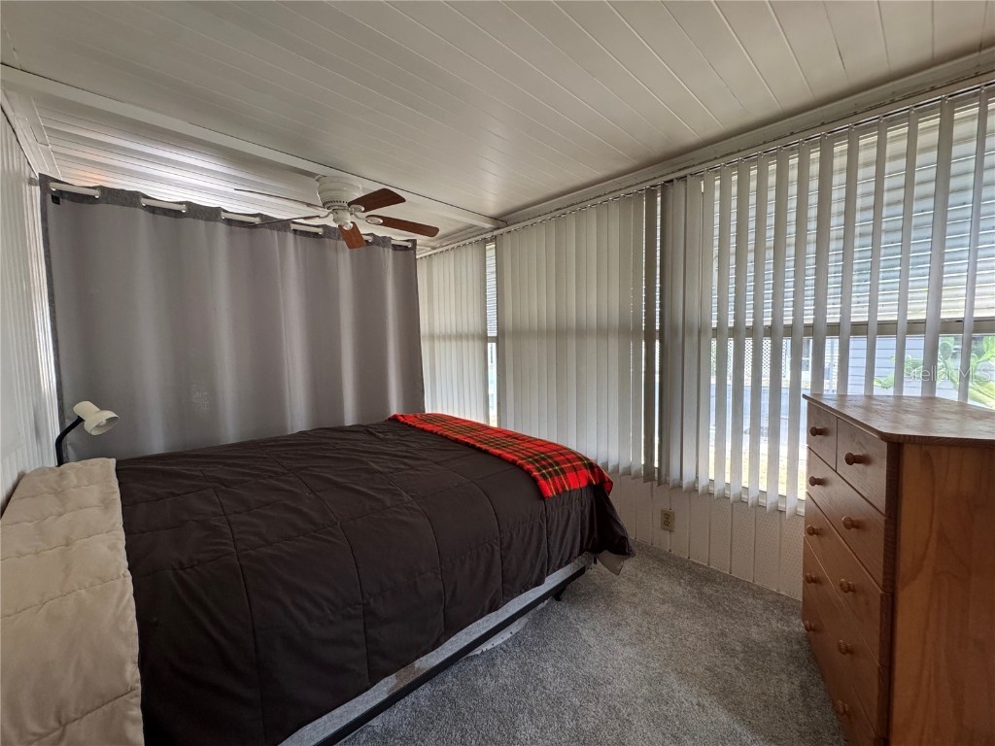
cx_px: 498
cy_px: 373
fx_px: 402
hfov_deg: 102.1
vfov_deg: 85.7
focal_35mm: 14
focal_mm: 2.22
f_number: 2.2
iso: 320
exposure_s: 1/80
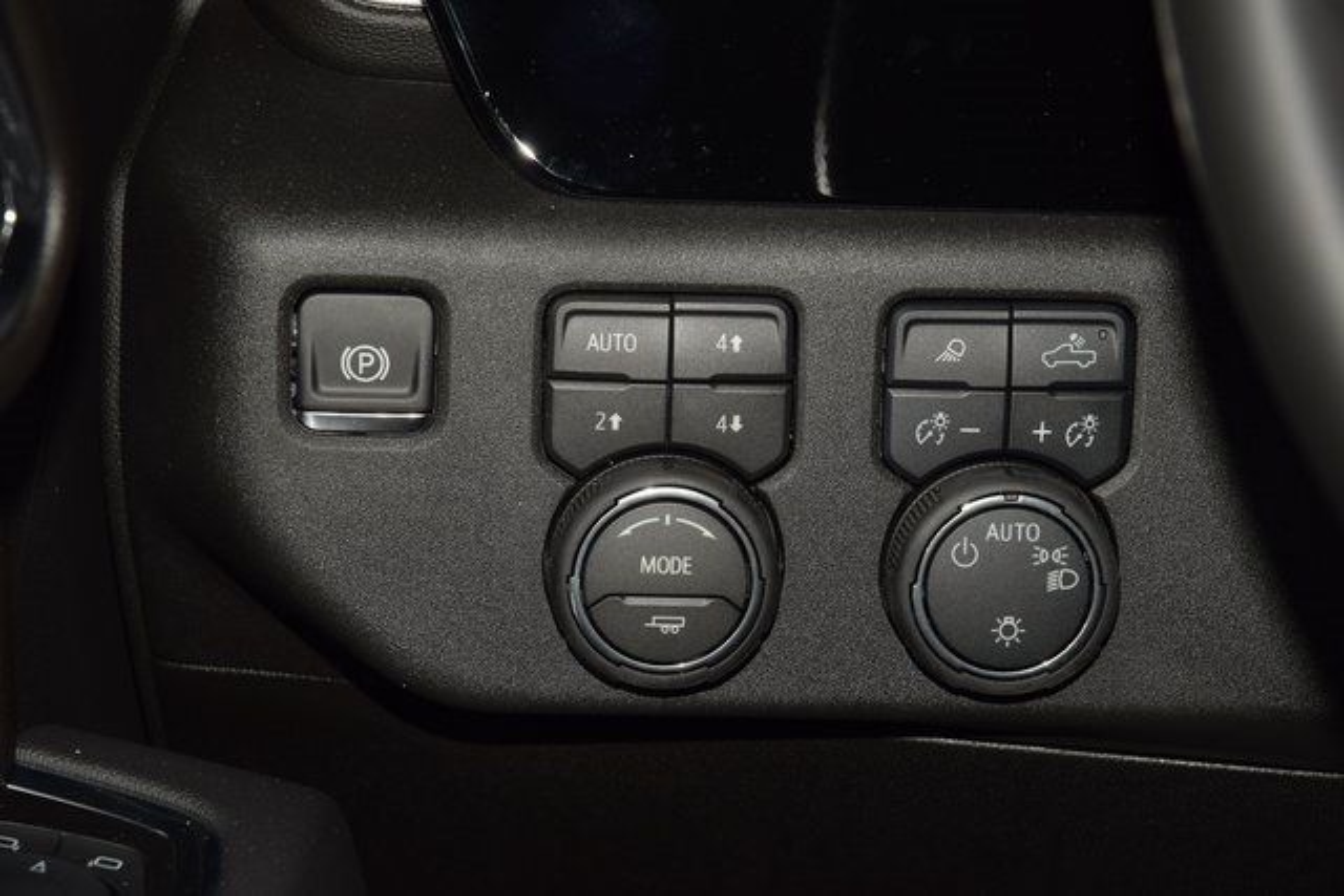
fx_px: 3921
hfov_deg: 19.5
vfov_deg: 13.0
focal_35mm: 105
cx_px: 672
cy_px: 448
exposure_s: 1/125
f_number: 8
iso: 100
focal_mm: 70
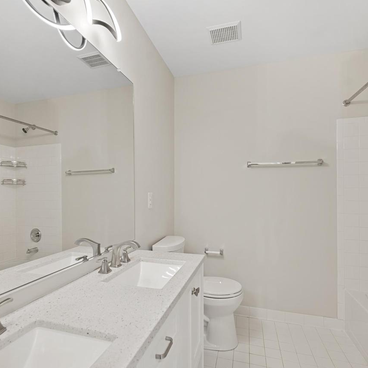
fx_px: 241
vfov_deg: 74.8
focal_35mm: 20
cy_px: 192
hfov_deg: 74.7
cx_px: 169
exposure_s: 1/13
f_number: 4
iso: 100
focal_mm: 14
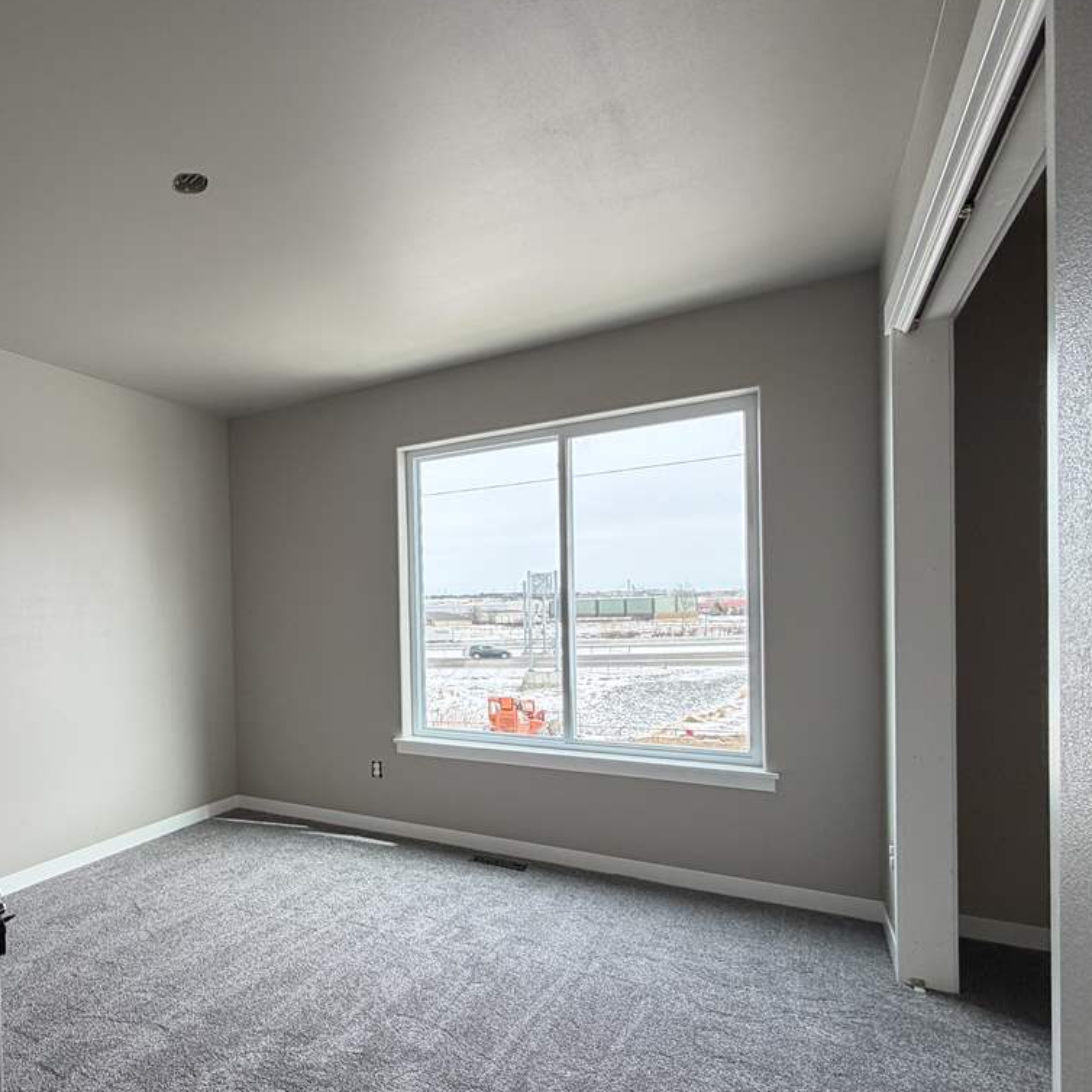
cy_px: 628
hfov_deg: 64.2
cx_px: 182
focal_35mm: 21
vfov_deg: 71.7
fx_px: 749
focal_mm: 2.22
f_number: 2.2
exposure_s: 1/121
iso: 50
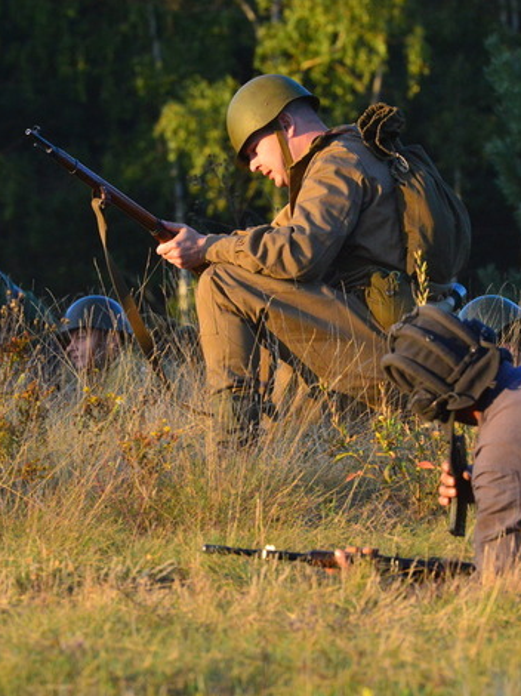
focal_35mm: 588
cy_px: 348
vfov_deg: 3.4
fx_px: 11811
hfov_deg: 2.5
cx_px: 345
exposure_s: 1/400
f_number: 13
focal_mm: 270
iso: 1600
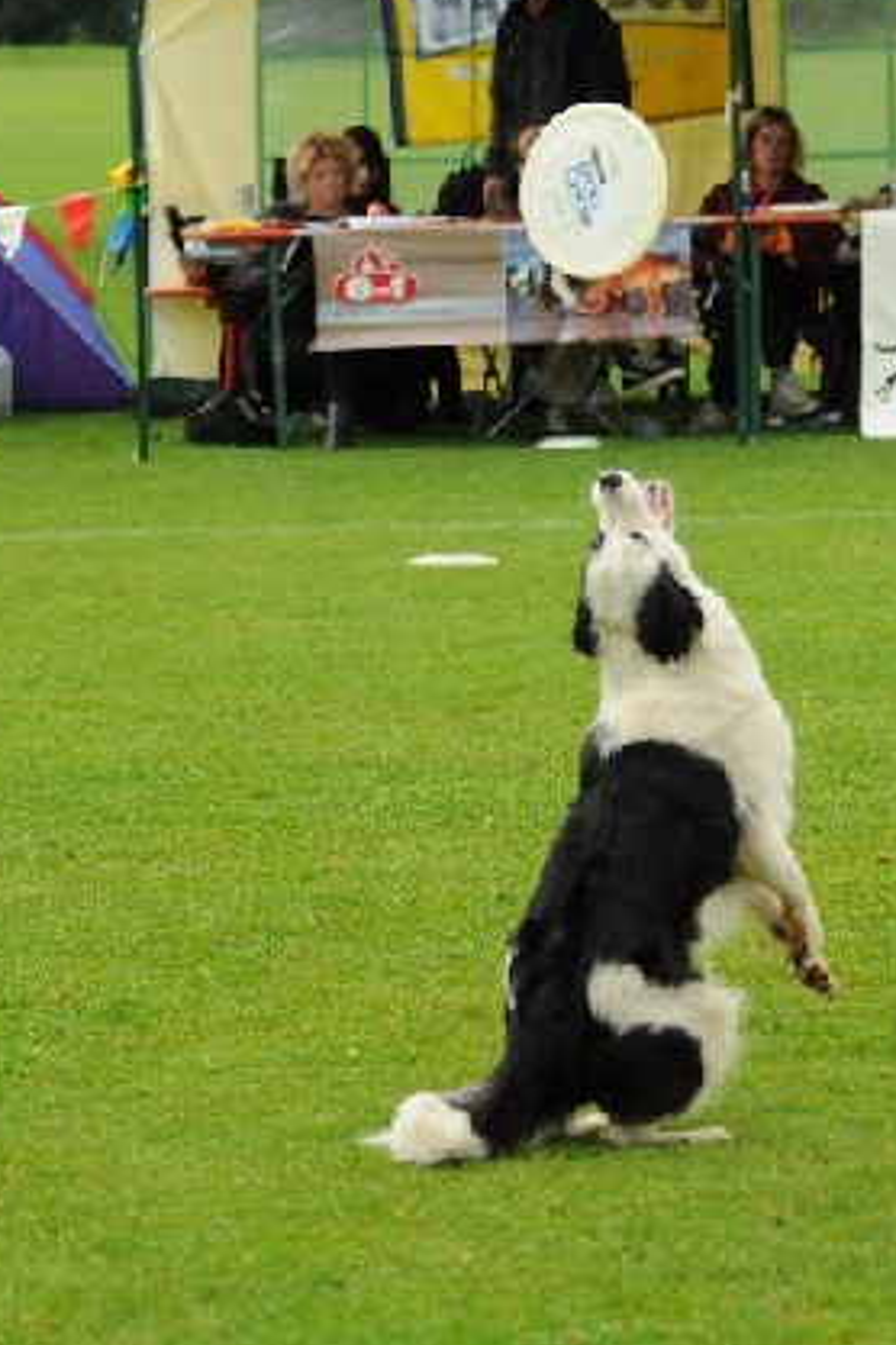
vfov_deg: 10.2
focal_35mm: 201
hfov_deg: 6.8
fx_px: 7503
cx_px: 1035
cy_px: 627
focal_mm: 70
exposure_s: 1/1250
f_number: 3.2
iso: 800
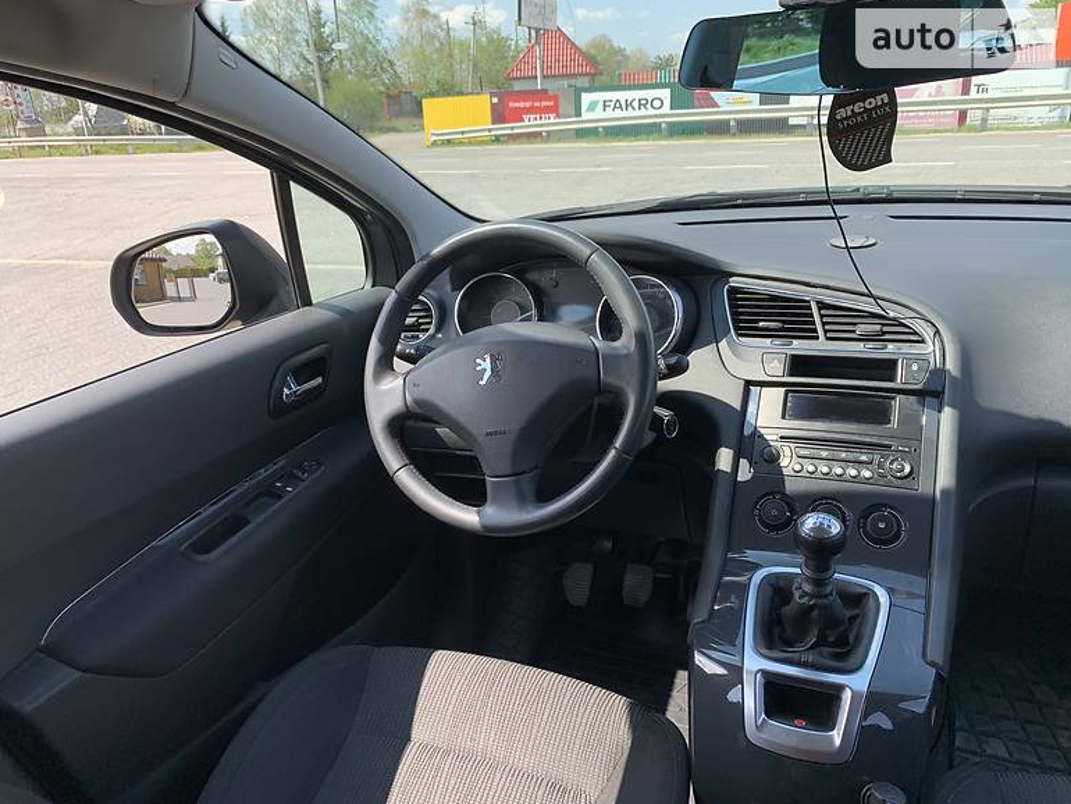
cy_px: 409
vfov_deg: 51.4
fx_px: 836
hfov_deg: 65.3
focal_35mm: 27
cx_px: 520
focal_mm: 4.2
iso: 25
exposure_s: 1/457
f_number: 1.8
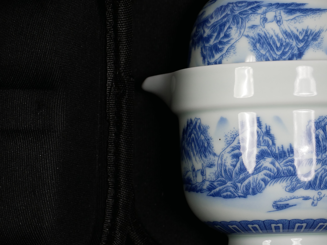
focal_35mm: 138
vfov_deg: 10.7
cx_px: 226
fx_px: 1304
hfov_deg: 14.3
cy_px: 116
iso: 400
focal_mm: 45
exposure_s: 1/100
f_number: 5.6
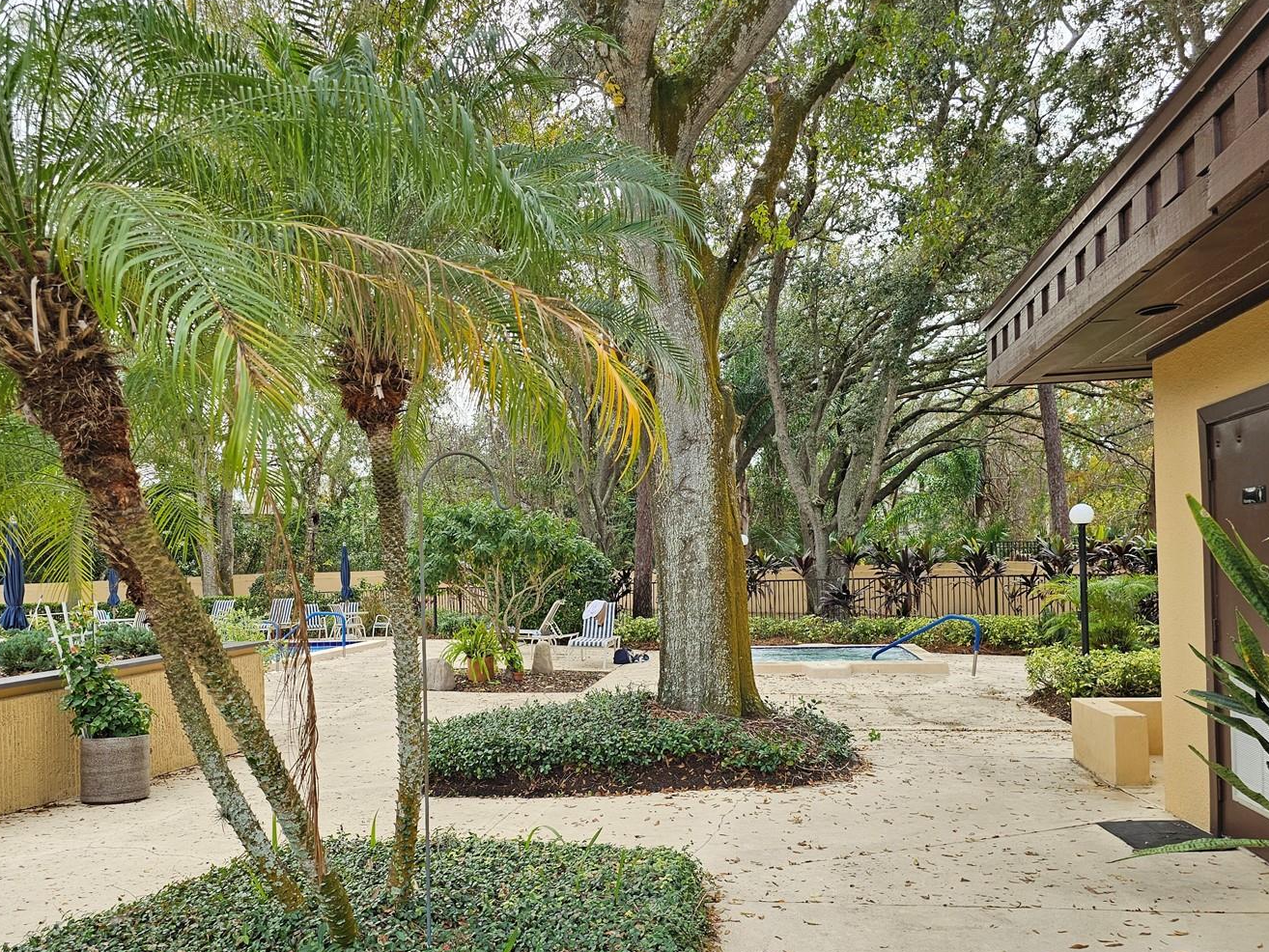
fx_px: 1027
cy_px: 572
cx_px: 578
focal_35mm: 28
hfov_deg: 63.3
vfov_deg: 49.4
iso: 25
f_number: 1.7
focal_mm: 6.3
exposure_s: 1/180
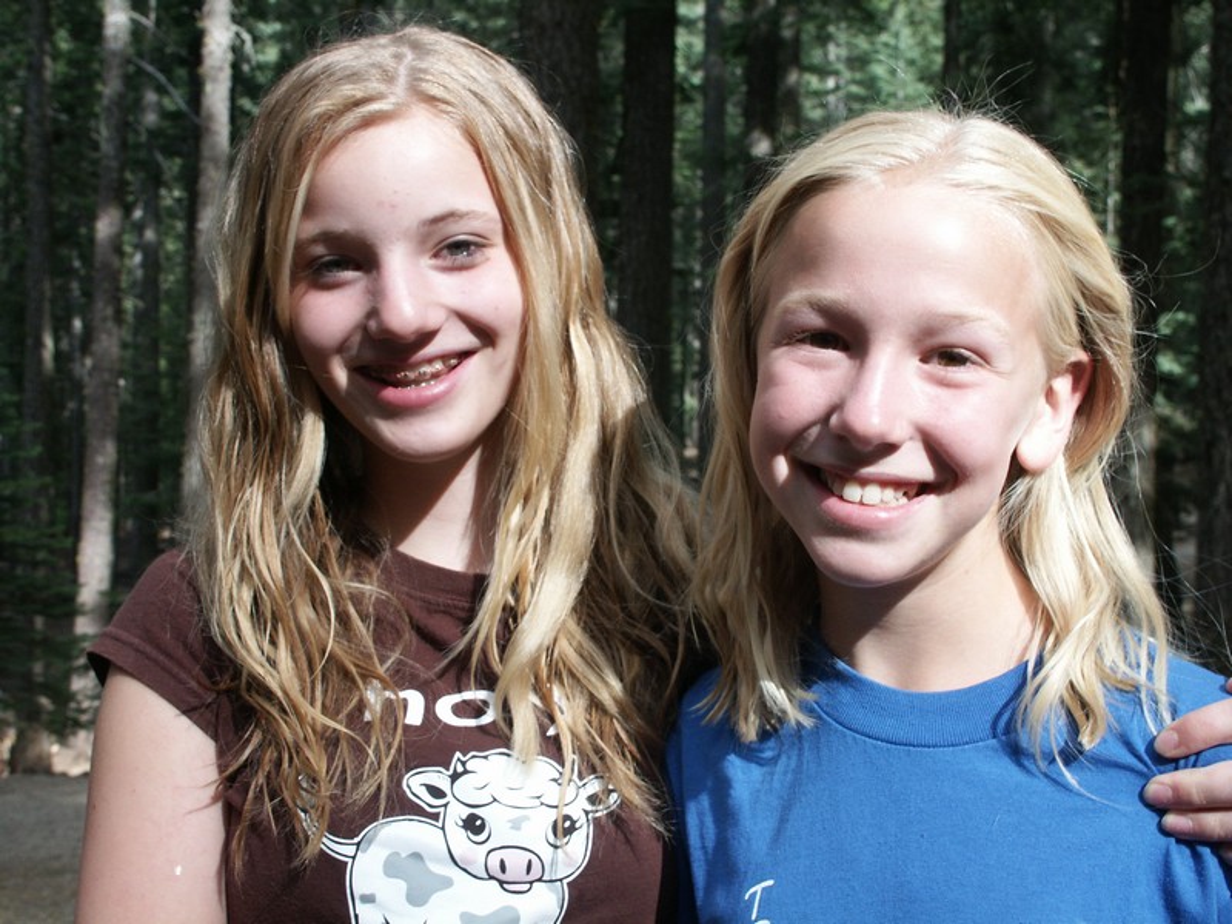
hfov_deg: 37.5
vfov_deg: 28.6
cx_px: 616
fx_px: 1815
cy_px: 462
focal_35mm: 51
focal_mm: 13.24
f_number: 5.6
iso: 100
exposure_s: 1/125
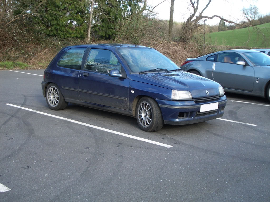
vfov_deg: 29.7
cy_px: 101
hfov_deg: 38.9
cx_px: 135
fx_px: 382
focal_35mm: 49
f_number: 3.1
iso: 80
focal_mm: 8.2
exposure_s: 1/125
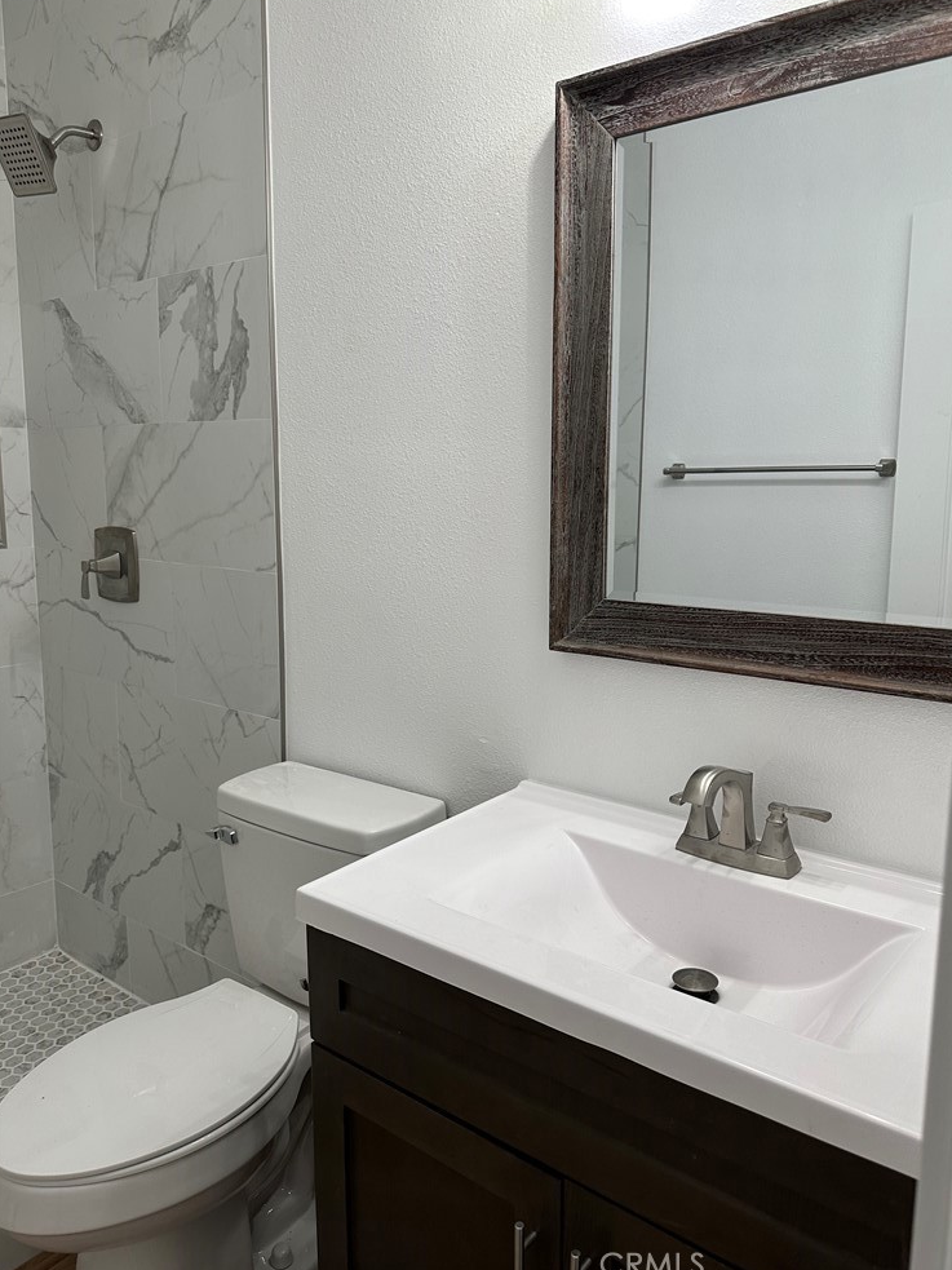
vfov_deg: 69.4
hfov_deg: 54.9
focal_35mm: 25
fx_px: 917
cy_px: 621
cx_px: 488
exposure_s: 1/120
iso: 125
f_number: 1.78
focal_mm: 6.86
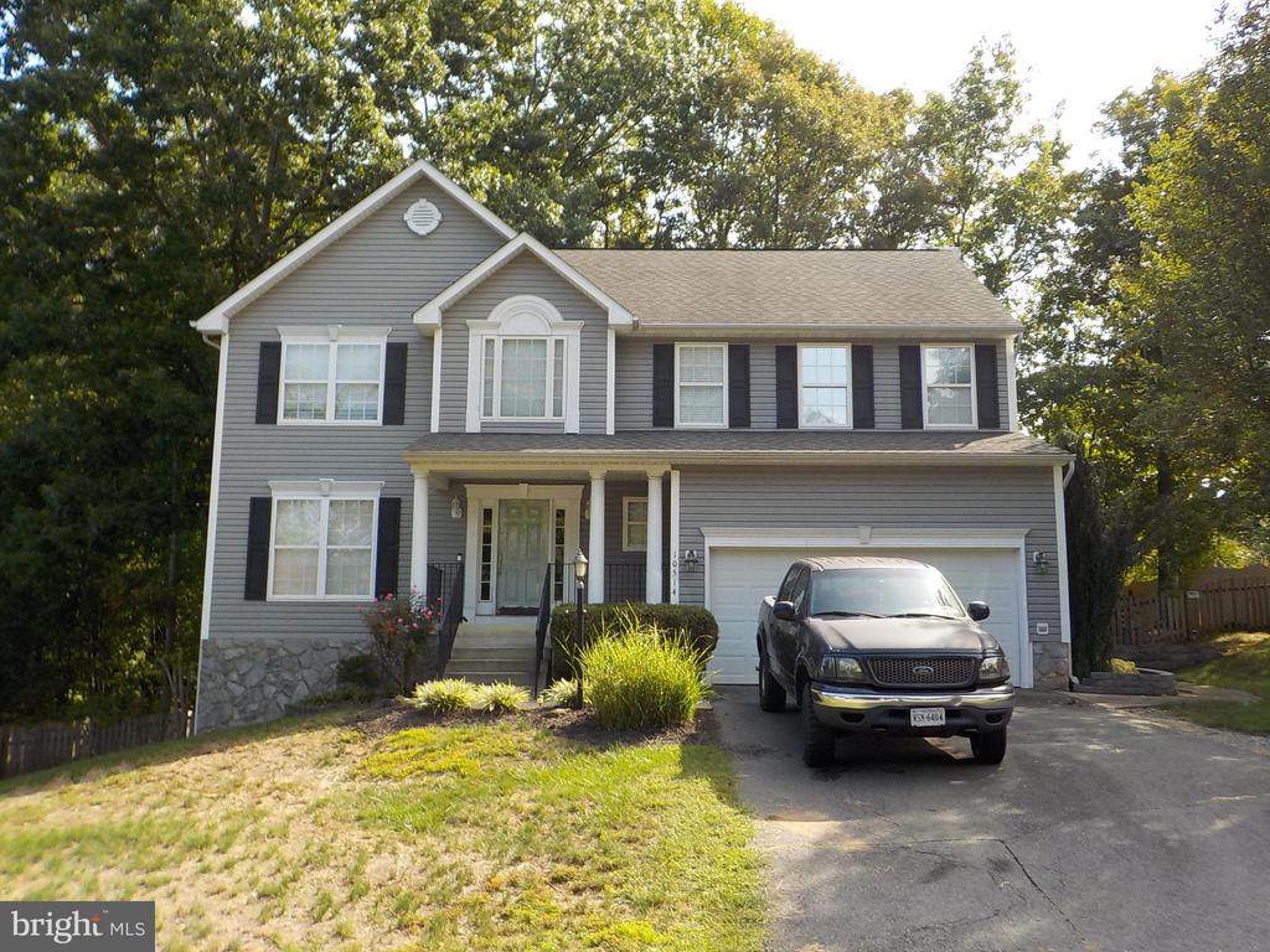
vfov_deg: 46.8
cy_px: 476
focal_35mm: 30
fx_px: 1101
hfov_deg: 60.0
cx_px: 635
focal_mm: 4.1
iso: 125
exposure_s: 1/320
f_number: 3.3
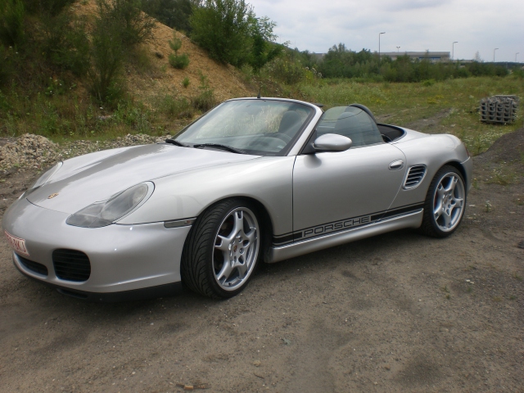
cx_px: 262
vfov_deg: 37.7
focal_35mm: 38
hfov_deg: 49.0
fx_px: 575
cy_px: 196
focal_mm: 6.3
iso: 50
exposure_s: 1/320
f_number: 4.4
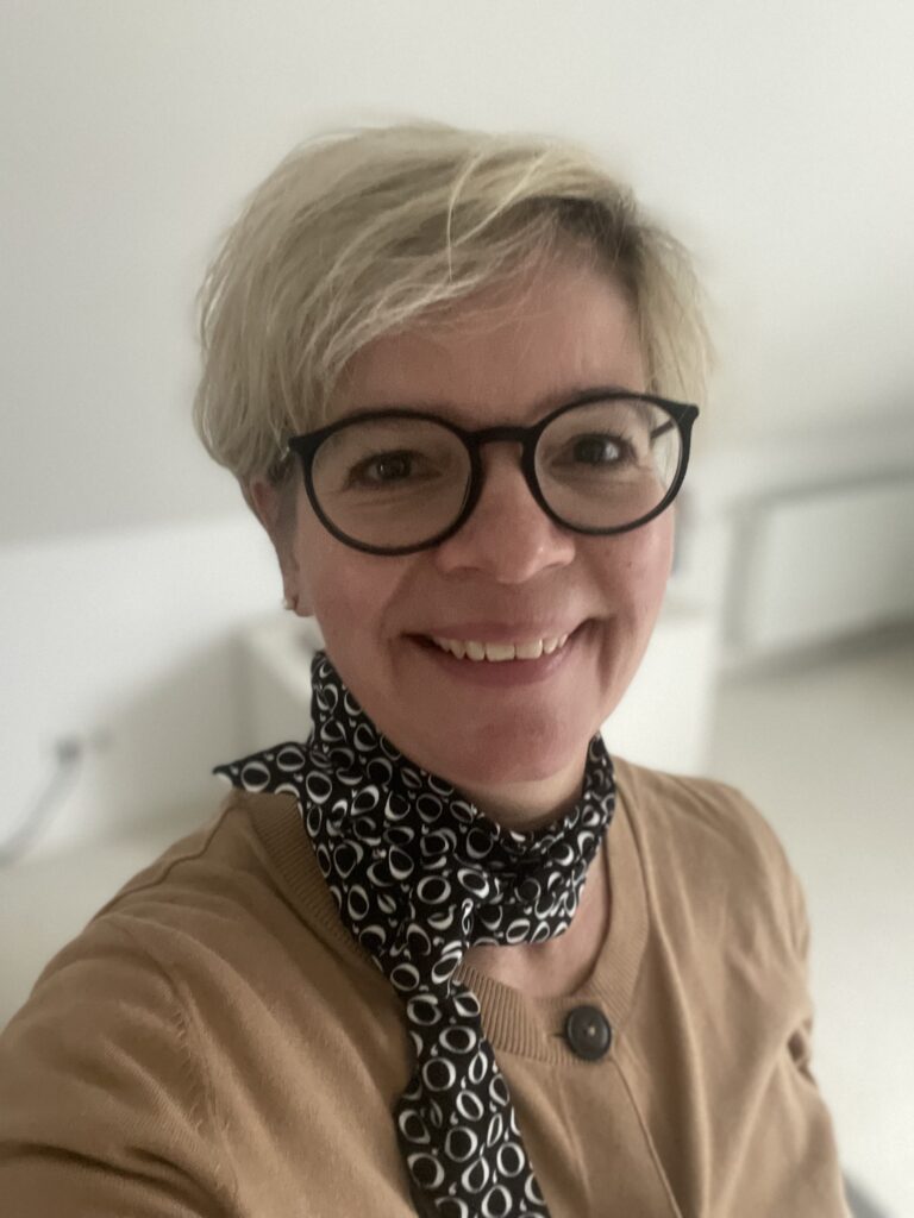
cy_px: 609
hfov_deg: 46.8
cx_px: 457
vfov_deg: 60.0
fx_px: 1056
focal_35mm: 30
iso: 640
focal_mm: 2.71
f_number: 2.2
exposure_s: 1/30
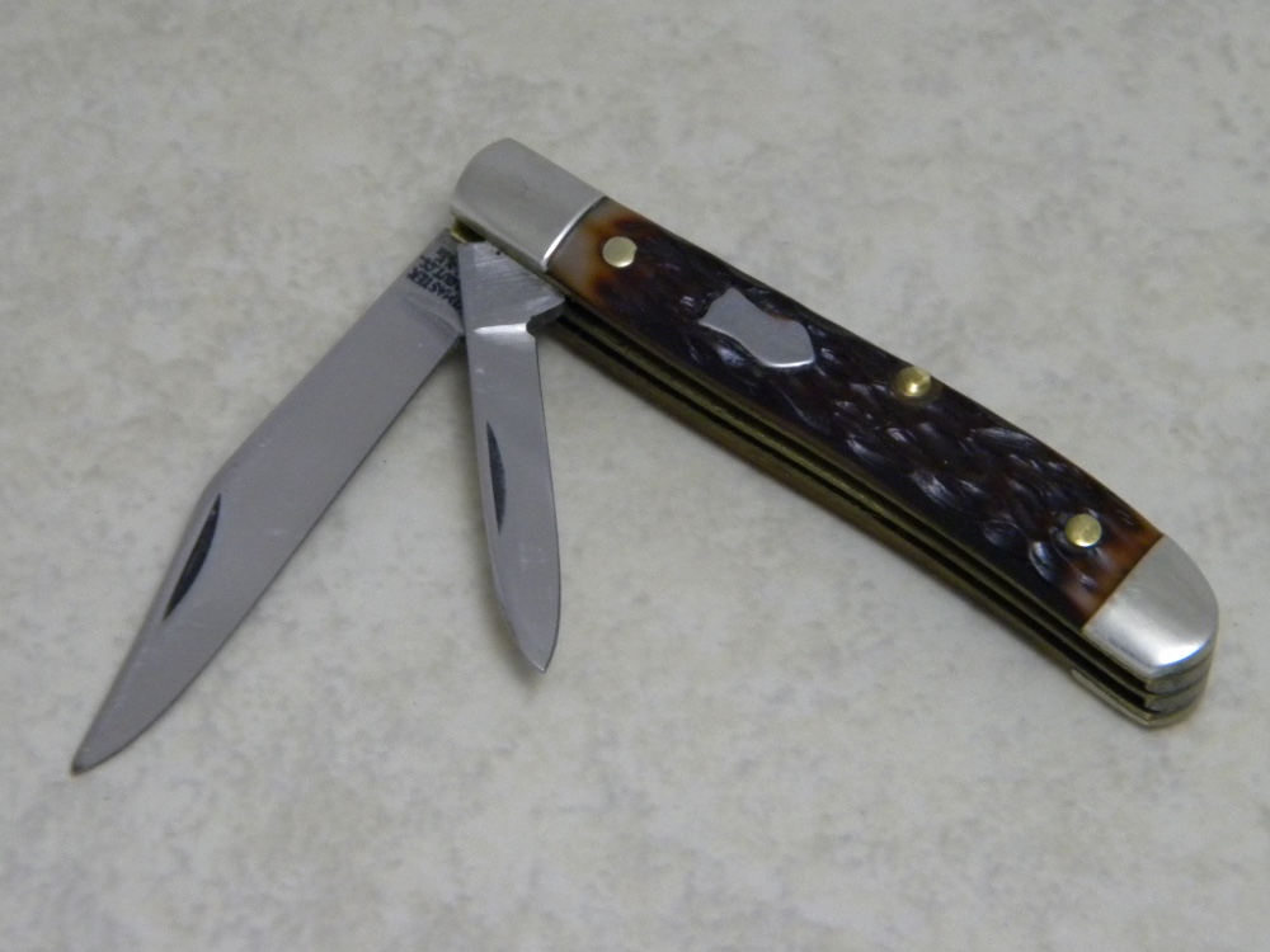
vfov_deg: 10.0
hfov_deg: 13.3
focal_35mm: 148
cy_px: 476
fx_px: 5430
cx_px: 635
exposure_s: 1/23.1
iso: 400
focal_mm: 26.8
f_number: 5
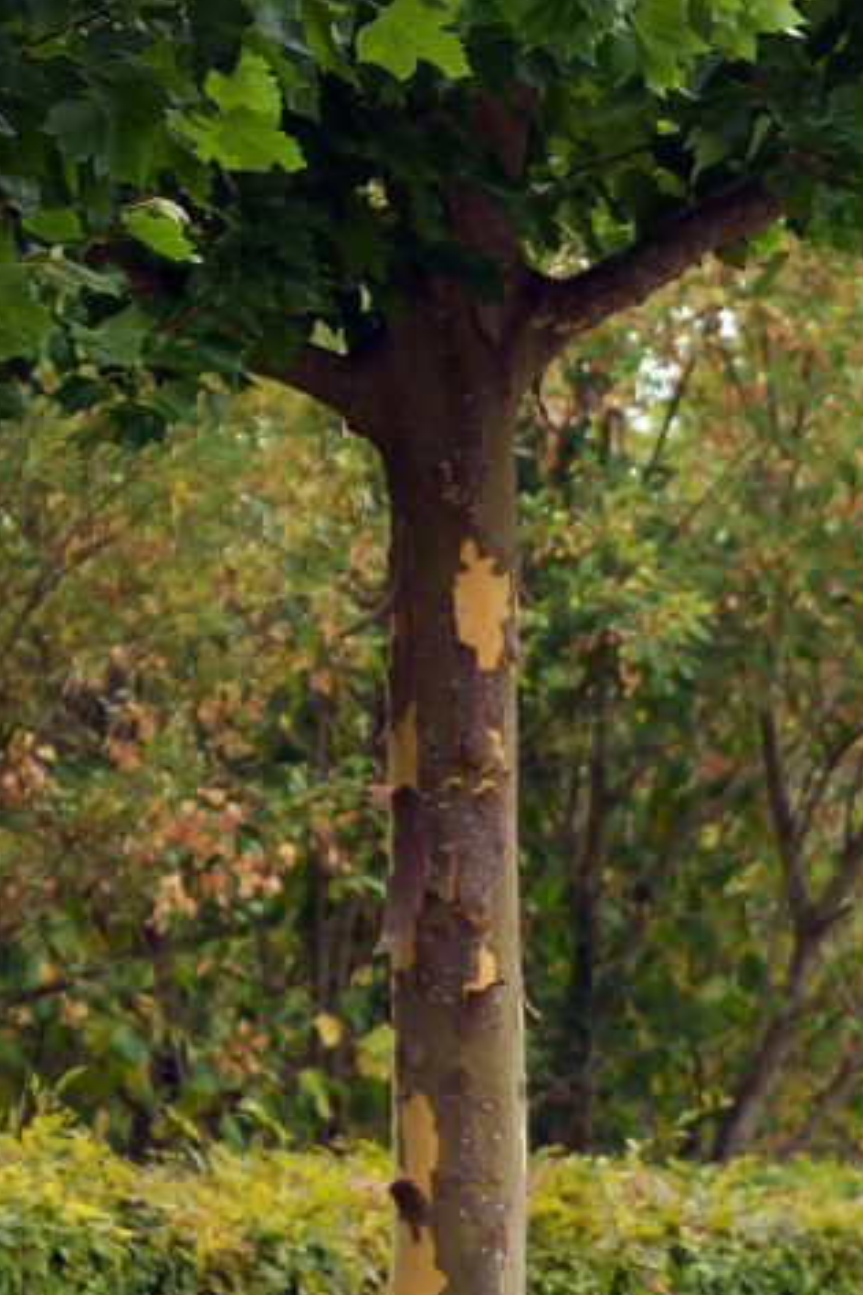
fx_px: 38932
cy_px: 804
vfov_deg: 1.9
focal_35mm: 1082
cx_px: -110
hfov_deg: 1.3
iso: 400
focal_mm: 200
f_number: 4
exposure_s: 1/500
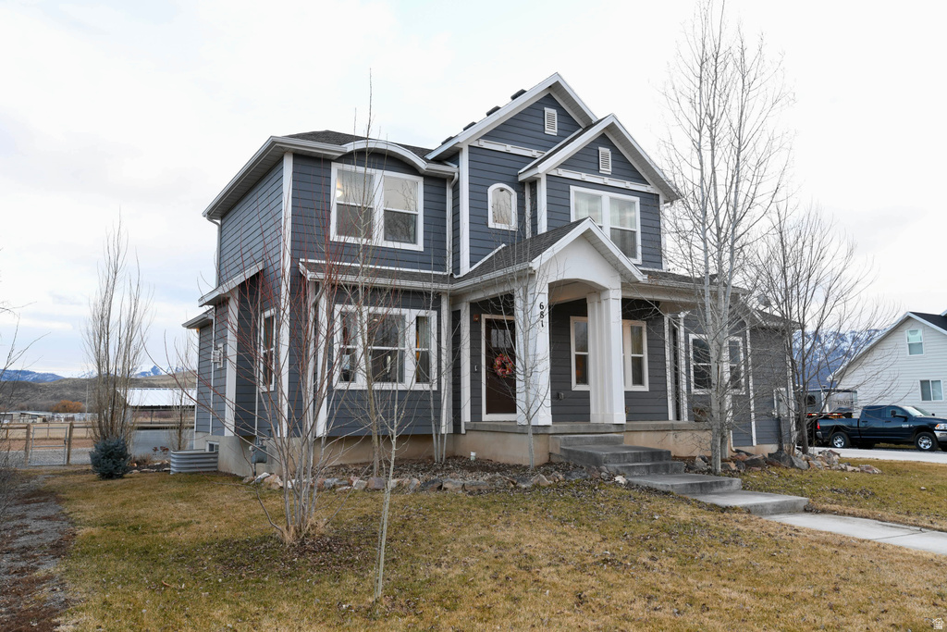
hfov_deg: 61.9
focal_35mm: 30
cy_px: 316
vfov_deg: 43.6
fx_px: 789
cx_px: 474
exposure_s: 1/25
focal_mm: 30
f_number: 7.1
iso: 200
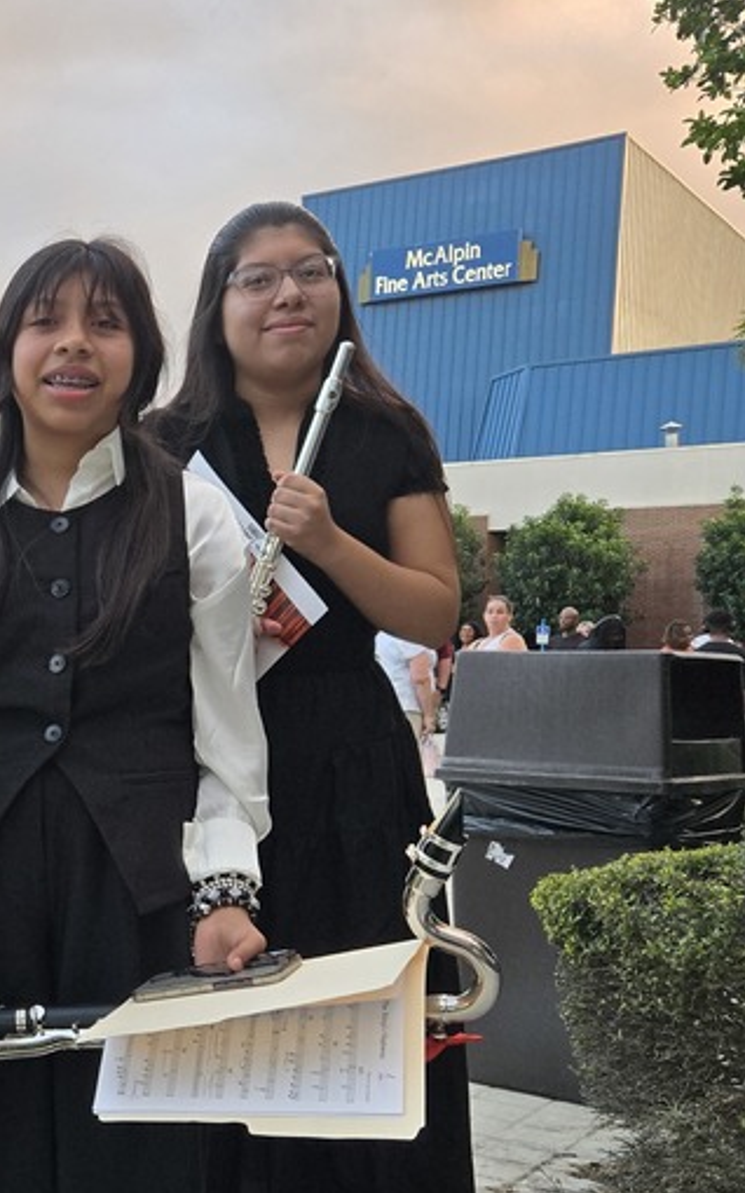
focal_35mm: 49
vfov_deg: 40.9
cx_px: -152
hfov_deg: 23.9
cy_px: 691
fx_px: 1592
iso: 160
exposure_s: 1/508
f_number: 1.8
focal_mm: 5.4
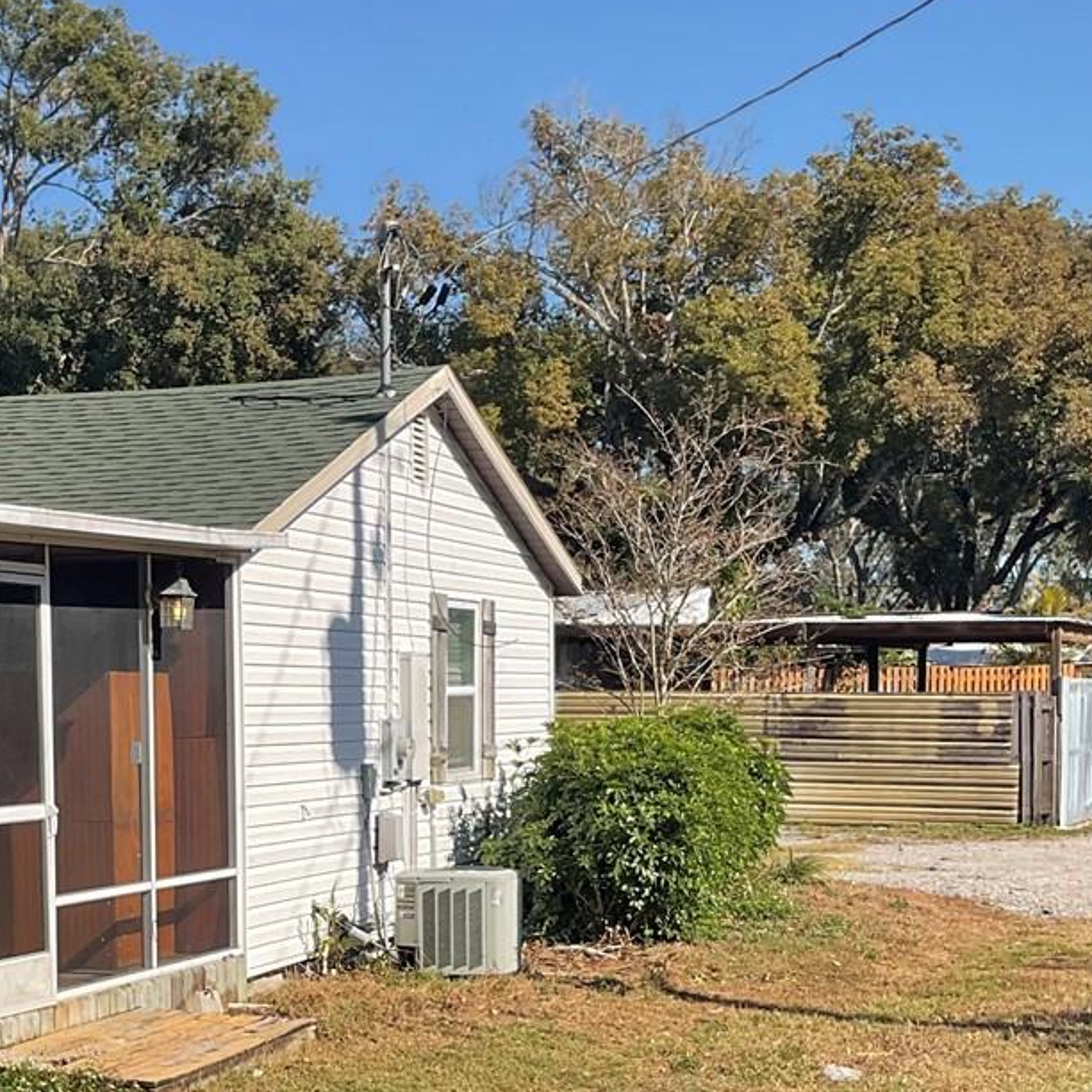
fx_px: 2391
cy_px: 908
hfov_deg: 25.4
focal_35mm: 67
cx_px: 287
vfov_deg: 25.2
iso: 16
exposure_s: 1/1534
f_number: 1.8
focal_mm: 3
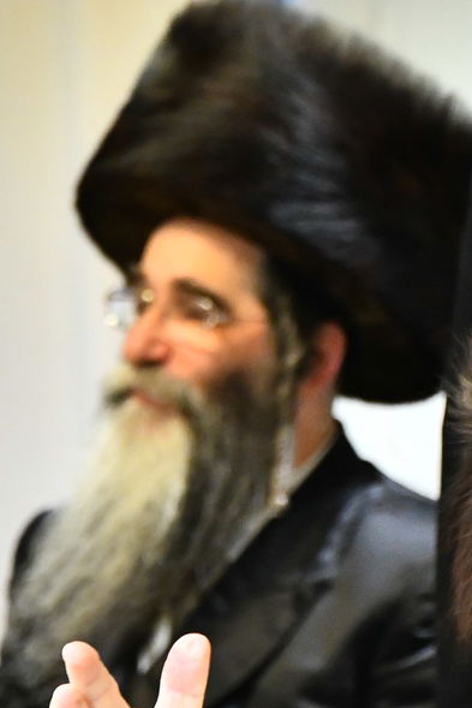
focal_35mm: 535
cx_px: 745
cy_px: 627
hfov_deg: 2.6
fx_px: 10515
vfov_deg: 3.9
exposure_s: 1/160
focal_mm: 150
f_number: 5.6
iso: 3200
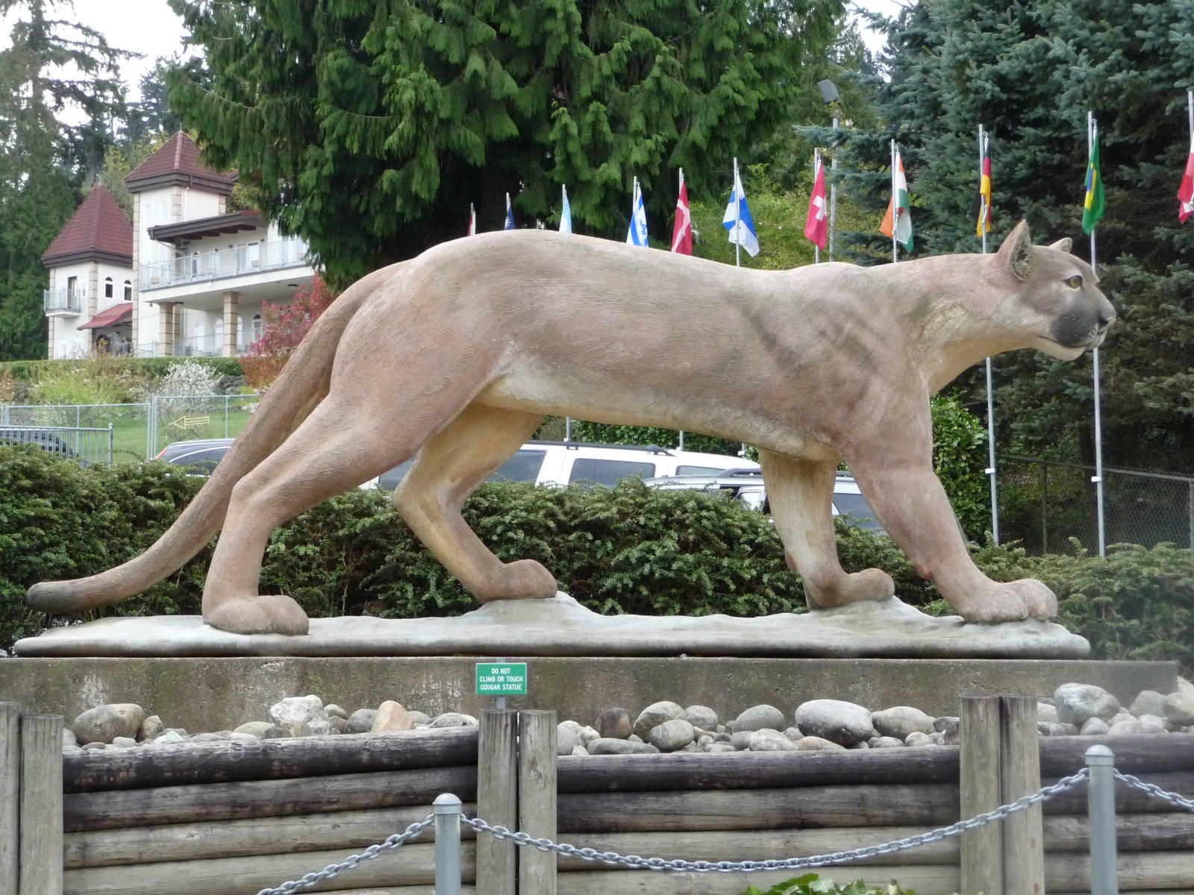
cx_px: 597
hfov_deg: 25.3
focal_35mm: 77
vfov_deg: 19.1
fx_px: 2656
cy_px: 448
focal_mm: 13.1
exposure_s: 1/400
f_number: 4.6
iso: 400
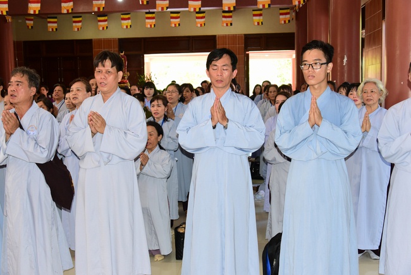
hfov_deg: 50.7
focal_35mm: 38
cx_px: 206
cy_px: 138
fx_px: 434
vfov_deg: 35.1
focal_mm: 38
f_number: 5
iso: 1000
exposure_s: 1/60
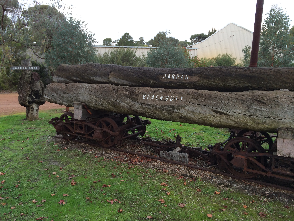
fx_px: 255
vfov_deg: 46.8
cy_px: 110
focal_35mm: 30
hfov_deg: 60.0
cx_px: 147
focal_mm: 4.12
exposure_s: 1/30
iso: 40
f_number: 2.2
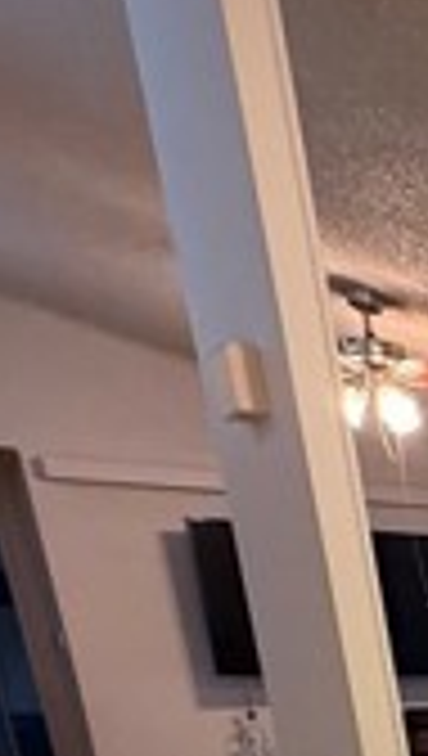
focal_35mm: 58
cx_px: 1032
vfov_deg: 28.0
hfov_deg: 14.1
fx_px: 1166
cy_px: 1044
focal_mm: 2.22
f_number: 2.2
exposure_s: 1/60
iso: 400
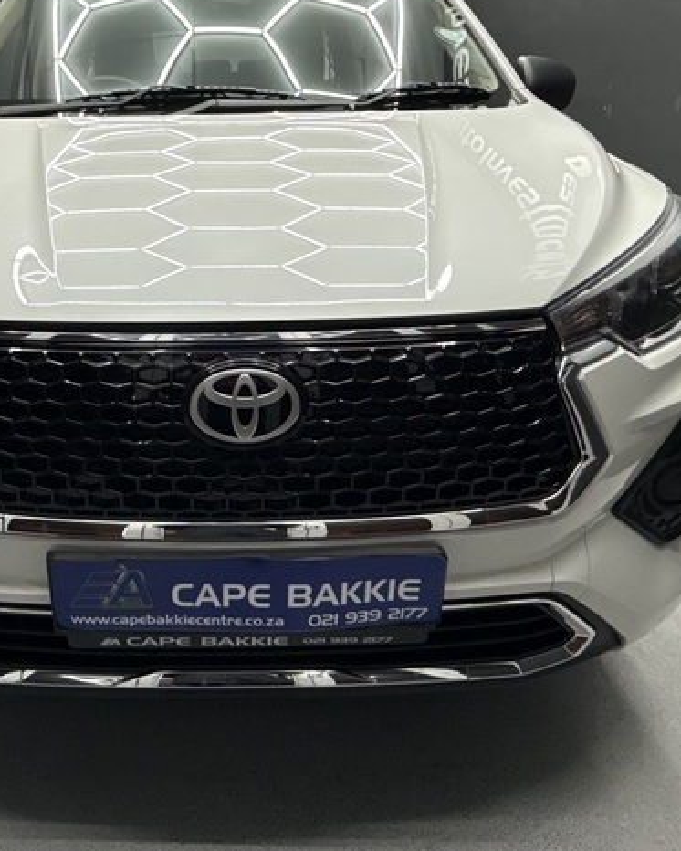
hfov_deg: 47.3
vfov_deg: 58.6
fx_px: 756
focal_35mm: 30
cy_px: 382
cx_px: 197
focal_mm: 2.22
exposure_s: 1/100
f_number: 2.2
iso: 100
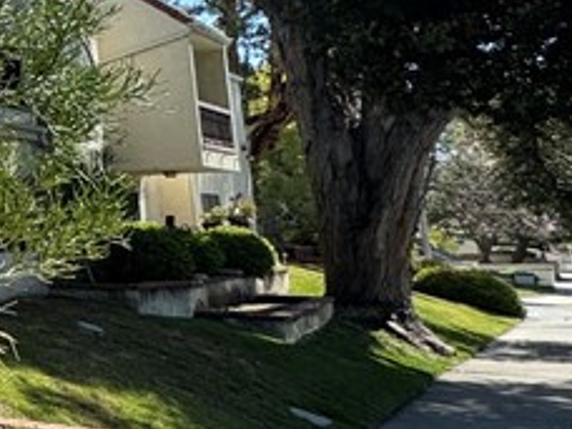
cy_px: 98
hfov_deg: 18.8
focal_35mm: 63
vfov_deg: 23.0
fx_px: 1041
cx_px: -580
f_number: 2.2
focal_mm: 2.22
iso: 50
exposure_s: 1/1536
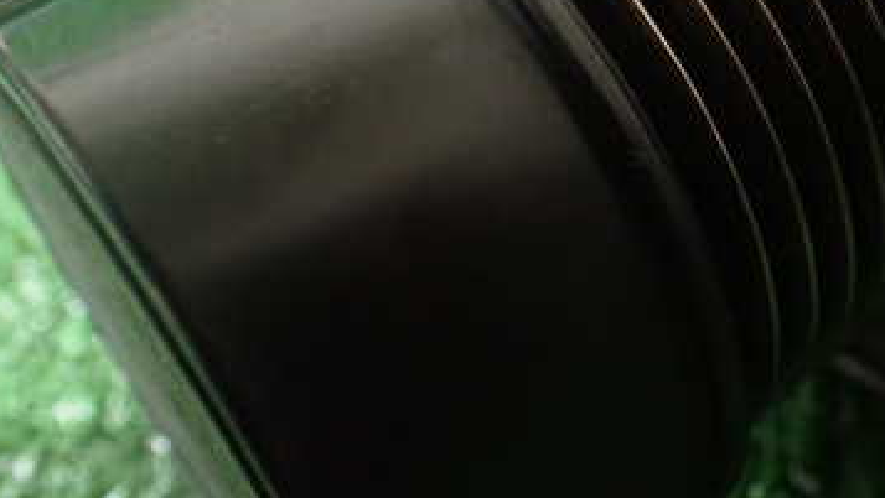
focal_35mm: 55
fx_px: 1291
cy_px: 27
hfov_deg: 36.8
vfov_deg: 21.3
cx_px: 677
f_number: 2.3
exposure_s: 1/60
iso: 800
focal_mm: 5.4
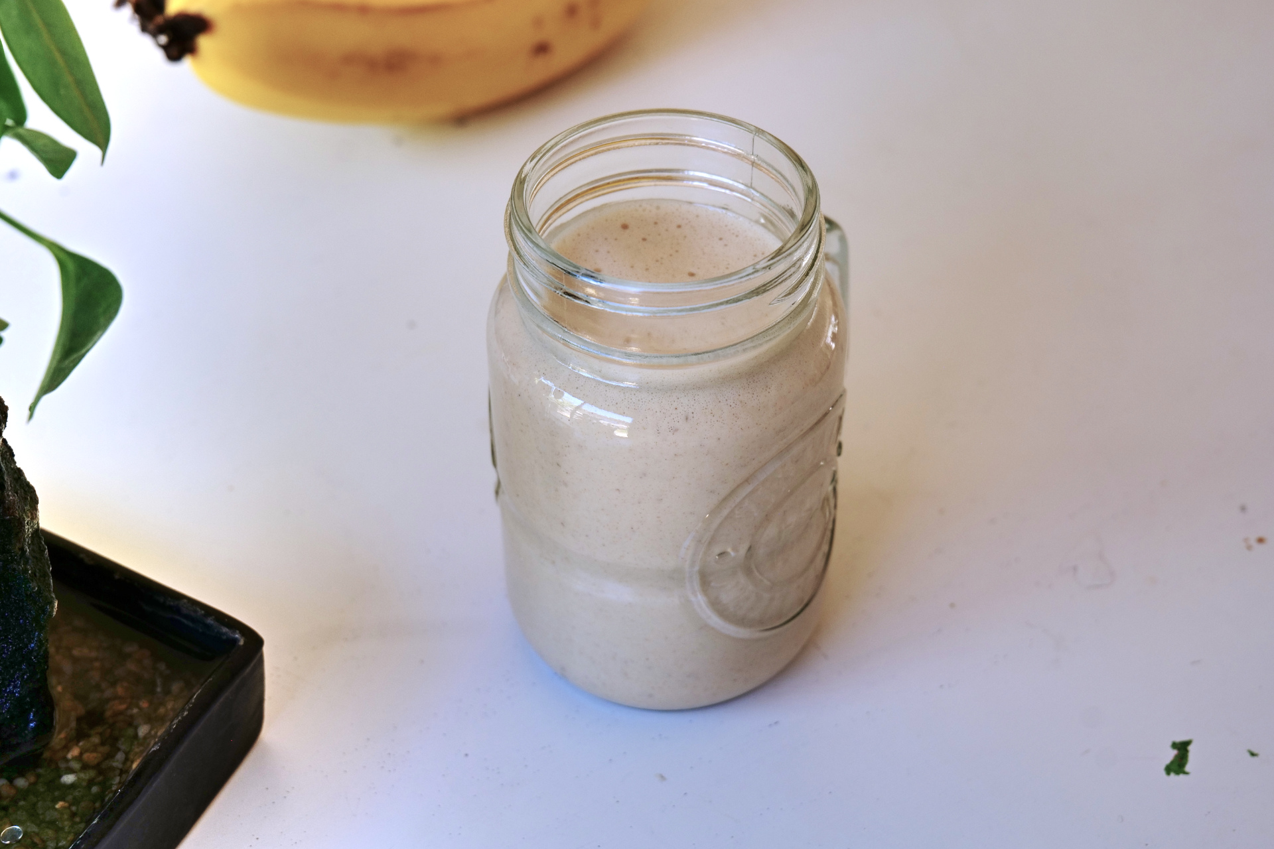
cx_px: 637
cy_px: 424
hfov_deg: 33.4
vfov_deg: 22.6
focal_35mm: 60
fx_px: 2123
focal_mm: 60
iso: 640
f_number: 7.1
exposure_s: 1/80
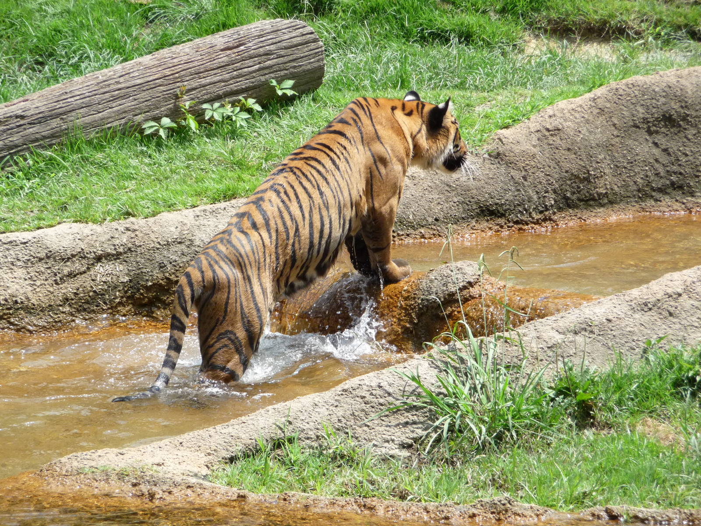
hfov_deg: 11.1
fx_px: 3605
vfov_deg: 8.3
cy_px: 263
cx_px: 350
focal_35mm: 178
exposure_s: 1/500
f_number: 4.8
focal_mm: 30.5
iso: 200
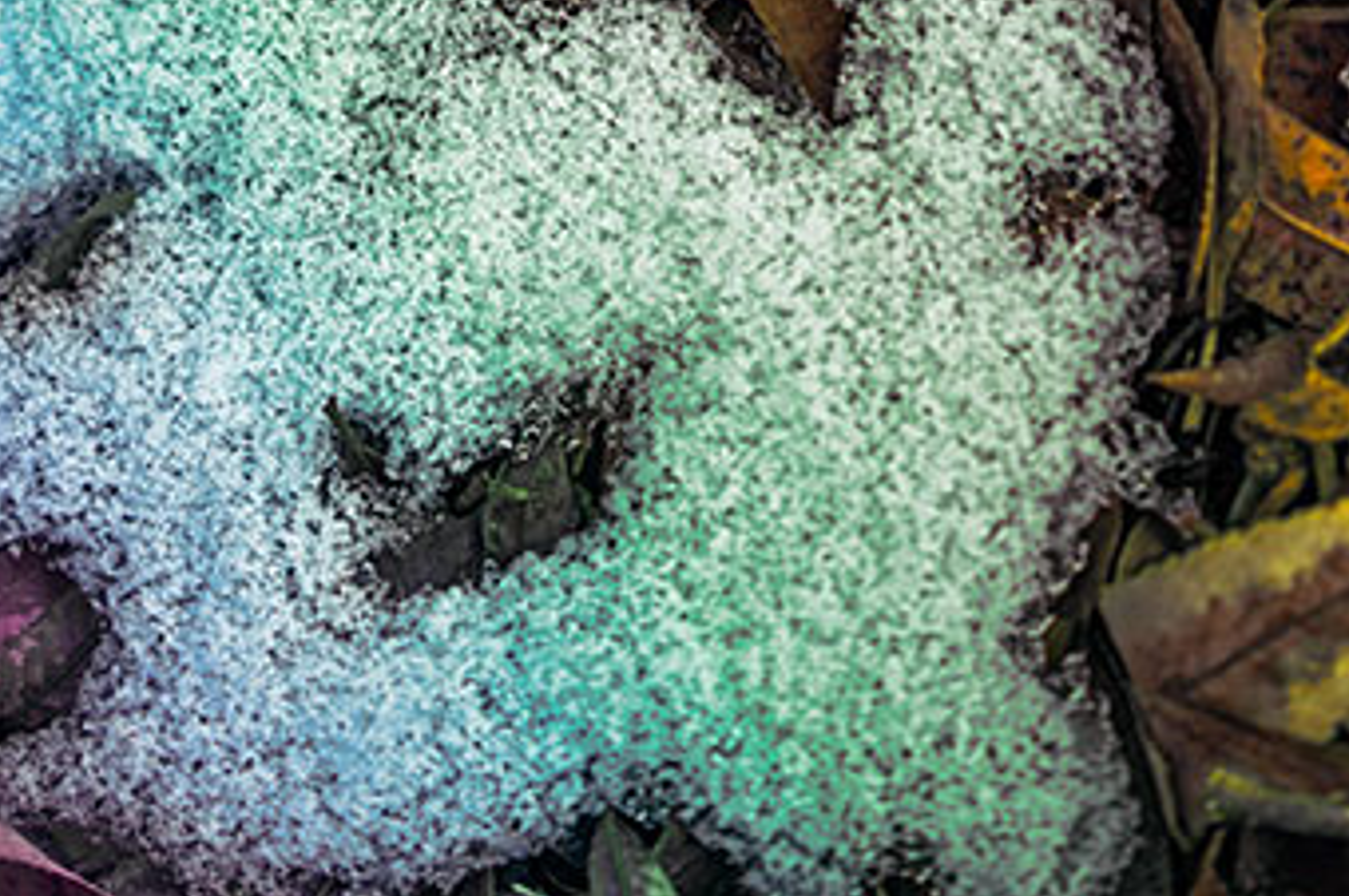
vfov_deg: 4.4
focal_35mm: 309
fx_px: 11568
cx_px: 504
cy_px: 355
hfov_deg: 6.7
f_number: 6
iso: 110
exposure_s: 1/250
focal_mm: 210
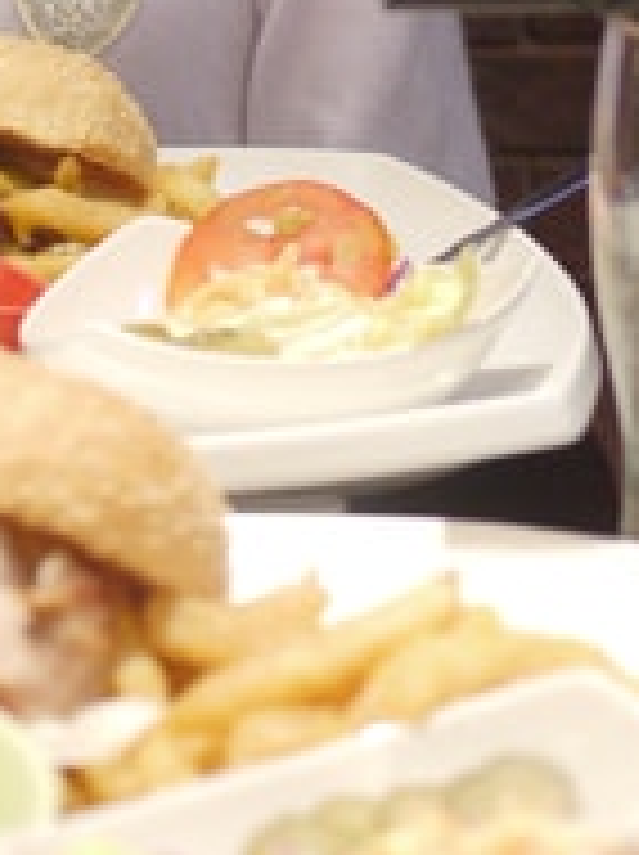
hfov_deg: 10.8
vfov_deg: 14.2
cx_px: -22
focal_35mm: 135
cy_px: -135
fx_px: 3330
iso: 400
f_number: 1.7
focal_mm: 20
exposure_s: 1/20
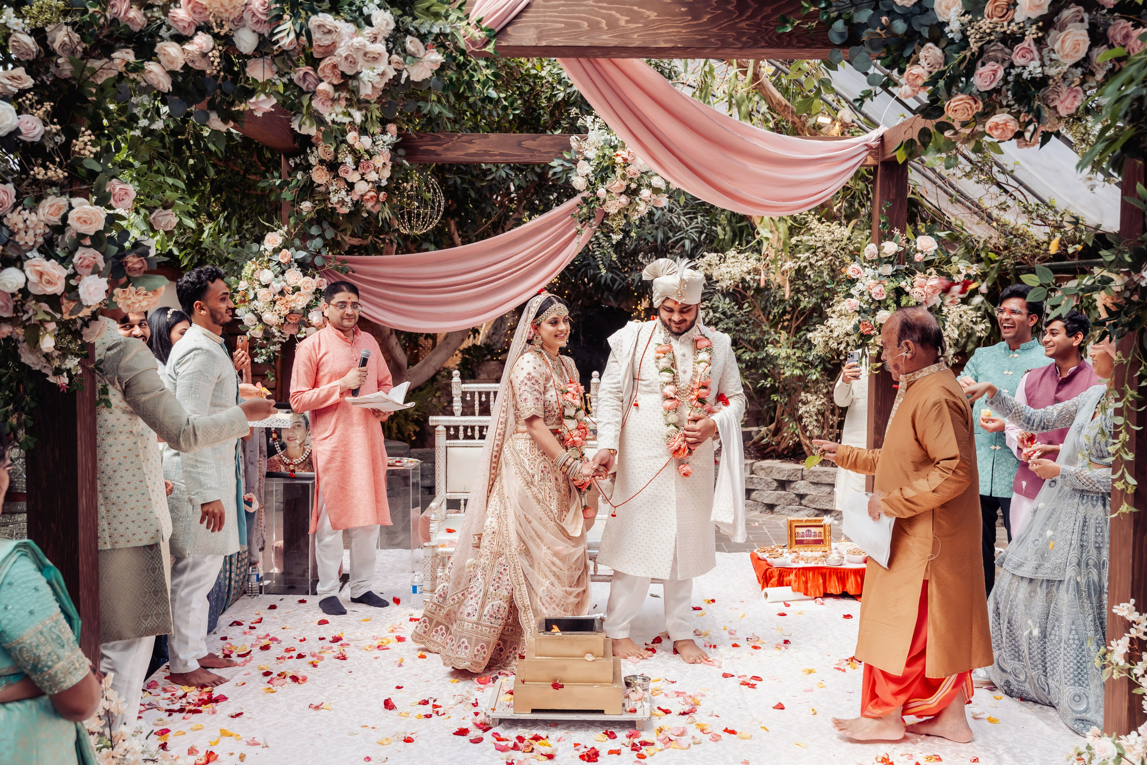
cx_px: 574
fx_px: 1179
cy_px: 382
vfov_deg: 35.9
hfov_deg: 51.9
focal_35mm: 37
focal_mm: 37
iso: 125
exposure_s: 1/250
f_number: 3.5
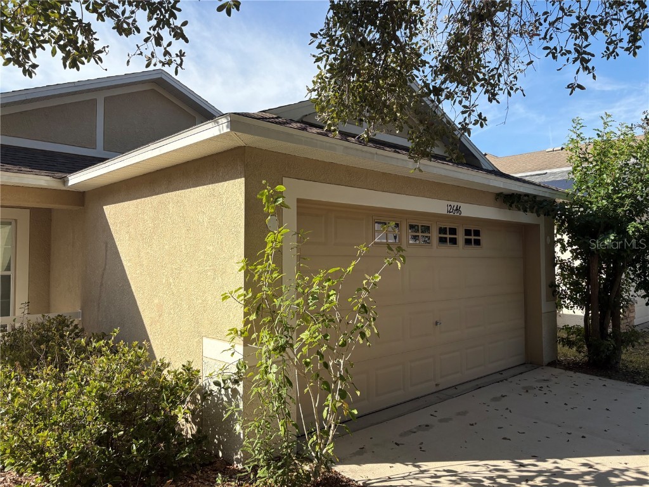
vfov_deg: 53.1
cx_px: 324
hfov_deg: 67.3
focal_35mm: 26
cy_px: 244
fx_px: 487
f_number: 1.6
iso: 50
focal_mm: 5.96
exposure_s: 1/2208
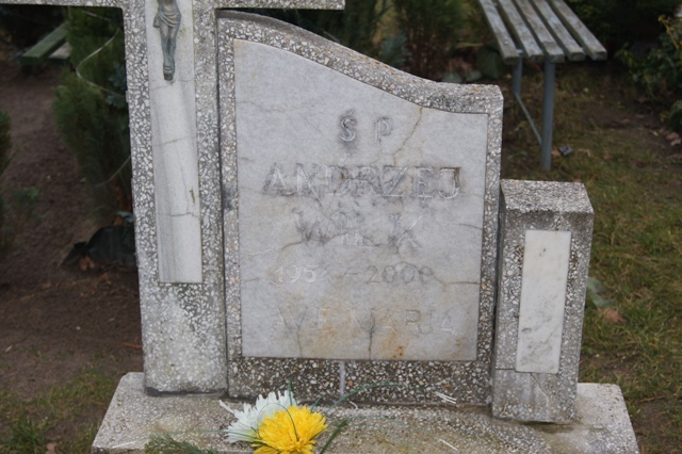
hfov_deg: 33.4
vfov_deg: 22.6
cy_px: 227
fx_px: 1136
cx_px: 341
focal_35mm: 60
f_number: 6.3
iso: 200
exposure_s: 1/160
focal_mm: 40
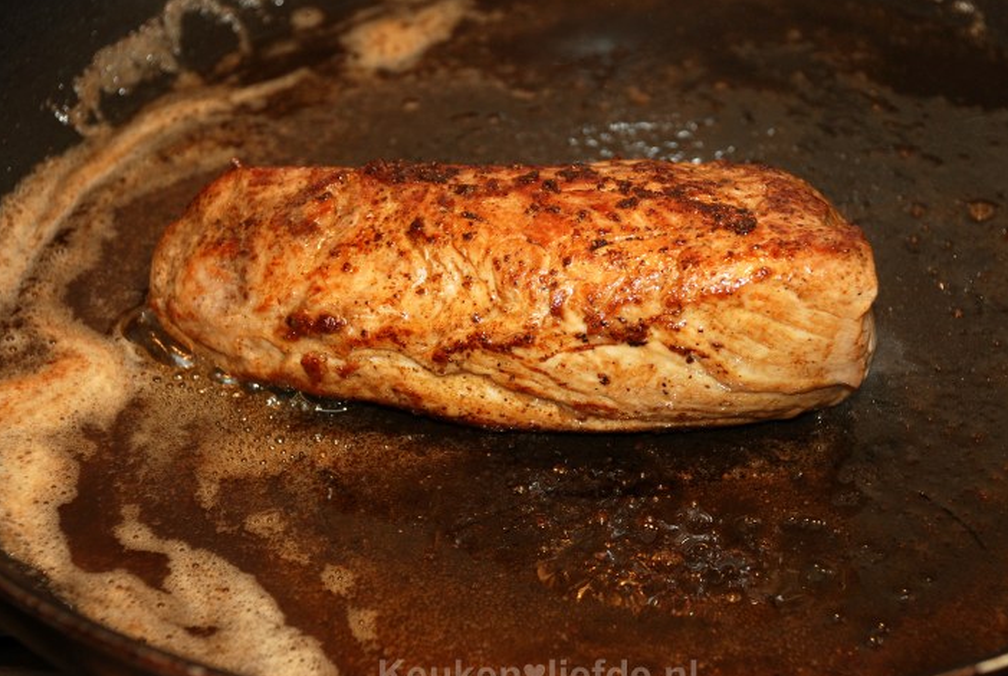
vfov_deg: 12.2
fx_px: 3169
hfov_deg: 18.1
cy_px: 312
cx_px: 538
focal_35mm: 113
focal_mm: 66
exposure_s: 1/60
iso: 200
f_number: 5.3
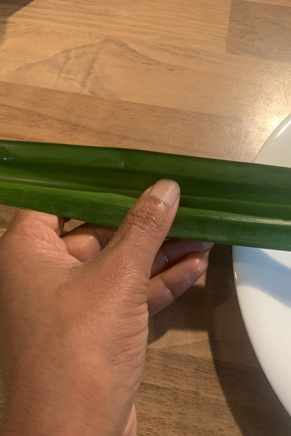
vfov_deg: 51.9
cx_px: 102
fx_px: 449
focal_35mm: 37
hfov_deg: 35.6
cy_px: 222
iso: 160
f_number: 1.8
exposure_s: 1/50
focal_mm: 4.25
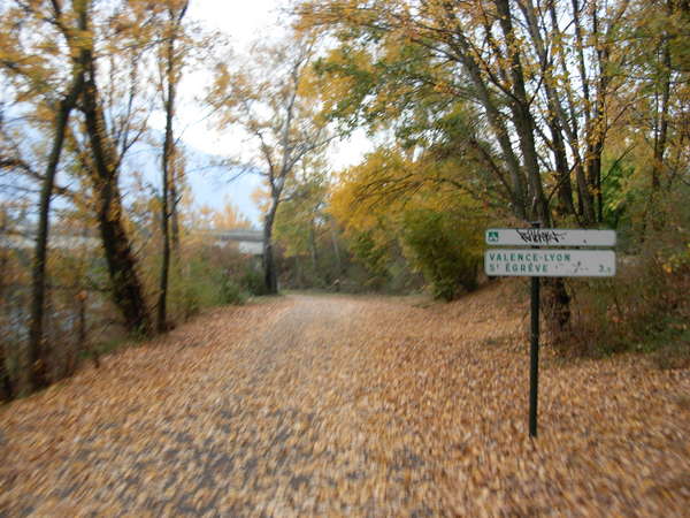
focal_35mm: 38
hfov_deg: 49.0
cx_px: 345
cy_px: 259
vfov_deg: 37.7
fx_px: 757
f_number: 2.9
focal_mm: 6.3
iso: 79
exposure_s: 1/33.9
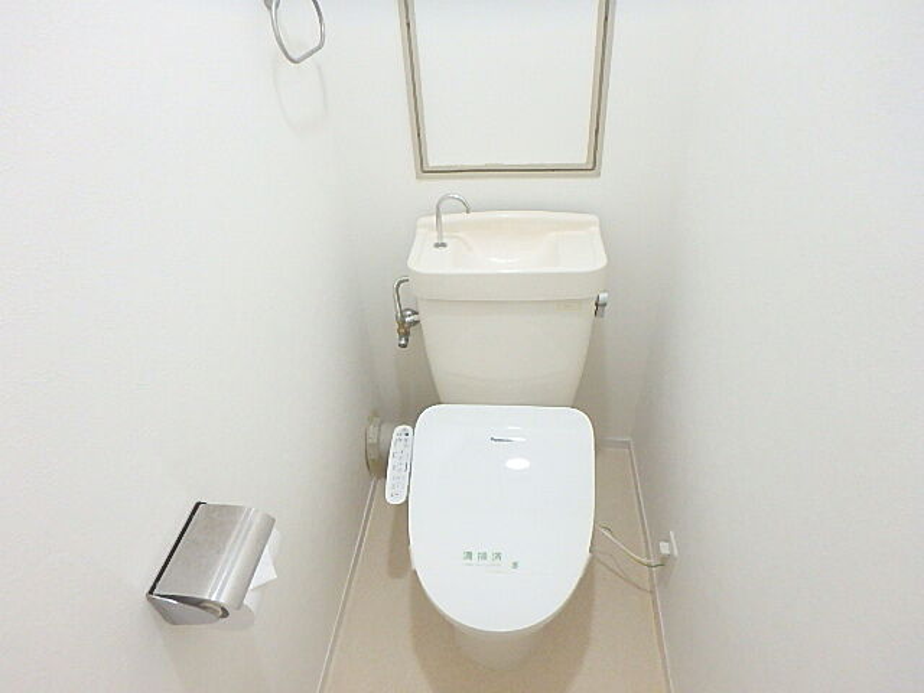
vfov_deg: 63.4
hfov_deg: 79.0
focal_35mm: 21
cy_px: 346
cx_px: 462
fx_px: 561
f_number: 3.5
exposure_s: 1/80
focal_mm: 3.7
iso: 800
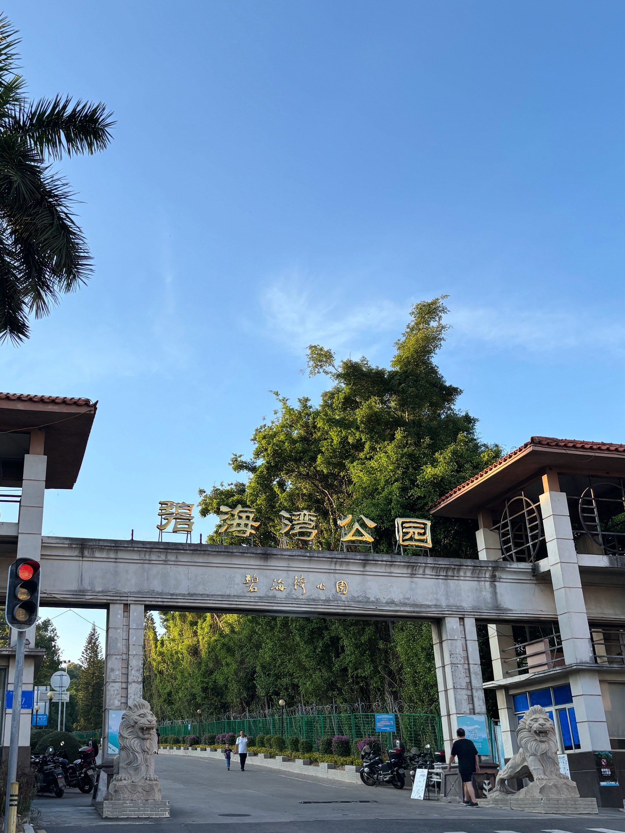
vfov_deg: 67.3
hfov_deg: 53.1
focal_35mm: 26
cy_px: 416
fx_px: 626
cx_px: 312
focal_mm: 5.96
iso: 50
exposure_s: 1/1178
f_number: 1.6
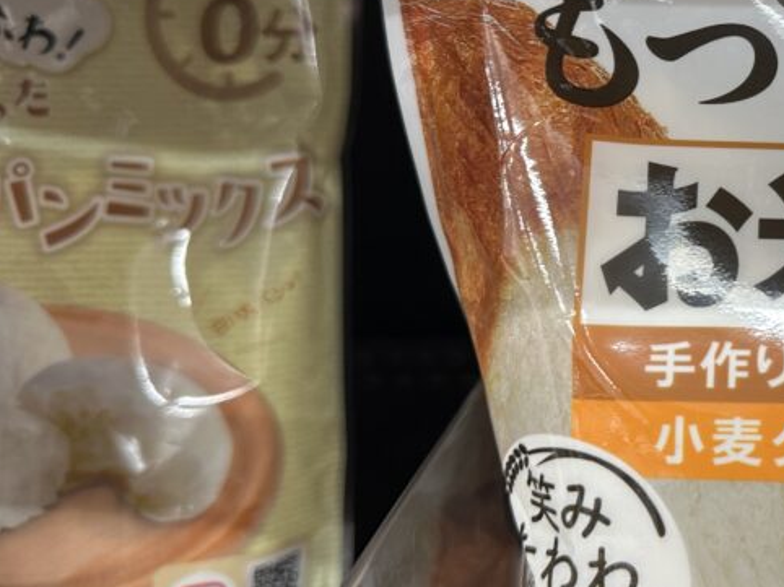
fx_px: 1154
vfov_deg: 28.3
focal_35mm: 51
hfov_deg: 34.3
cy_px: 184
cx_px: 779
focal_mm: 6.86
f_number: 1.78
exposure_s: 1/52
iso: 125
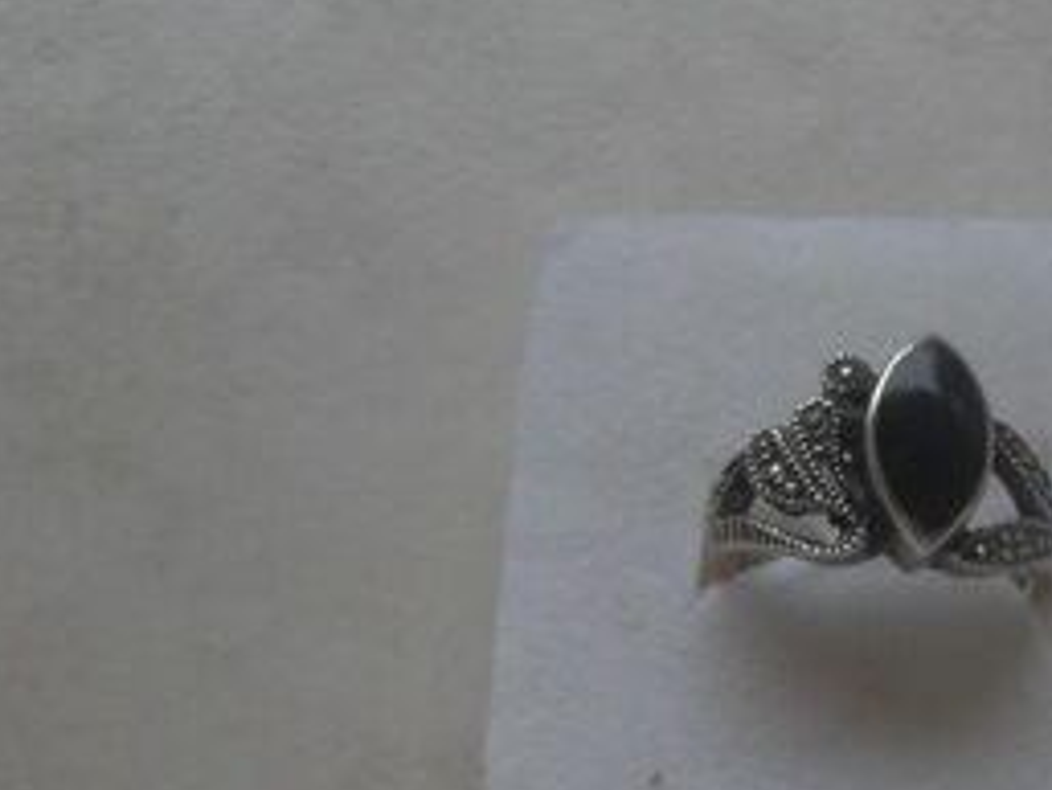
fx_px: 2098
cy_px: 577
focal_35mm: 69
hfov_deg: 27.7
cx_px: 819
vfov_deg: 21.2
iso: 80
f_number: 2.8
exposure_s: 1/250
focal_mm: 6.3
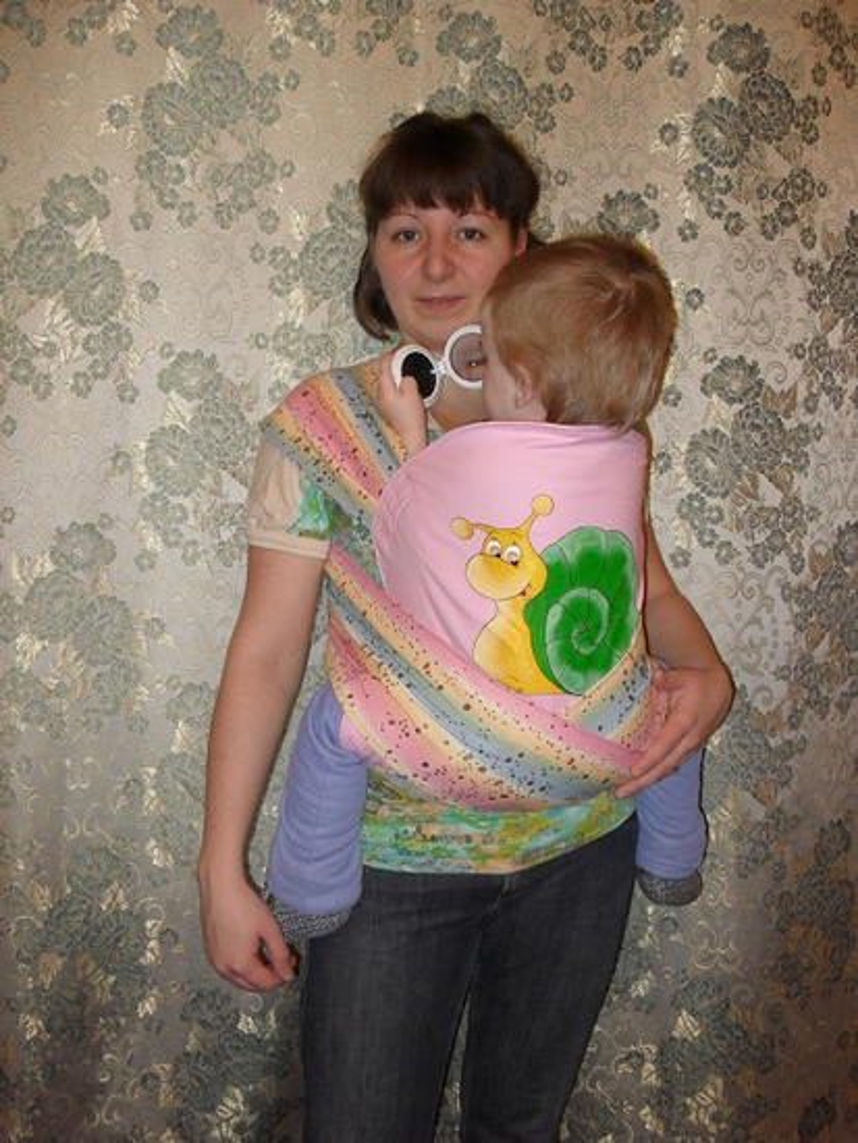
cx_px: 429
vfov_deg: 52.6
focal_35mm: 35
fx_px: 1156
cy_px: 572
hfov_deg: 40.7
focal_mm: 6.2
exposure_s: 1/45
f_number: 2.8
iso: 200
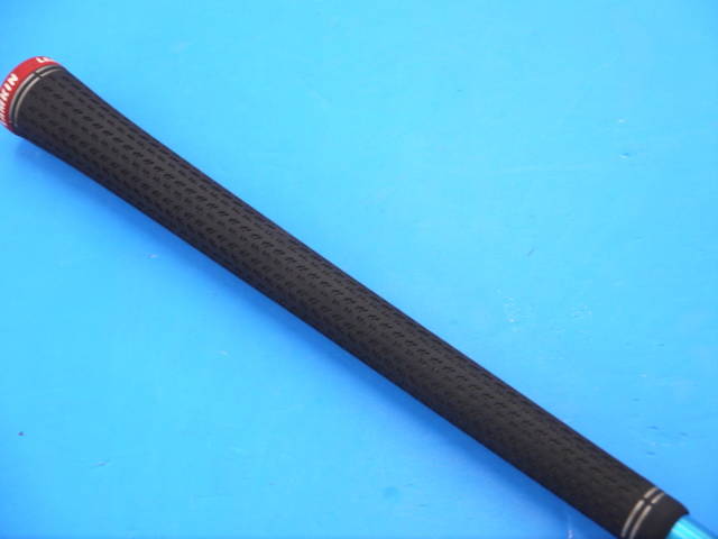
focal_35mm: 84
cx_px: 359
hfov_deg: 23.3
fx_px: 1742
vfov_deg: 17.6
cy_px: 270
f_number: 5.6
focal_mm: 42
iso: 640
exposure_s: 1/80
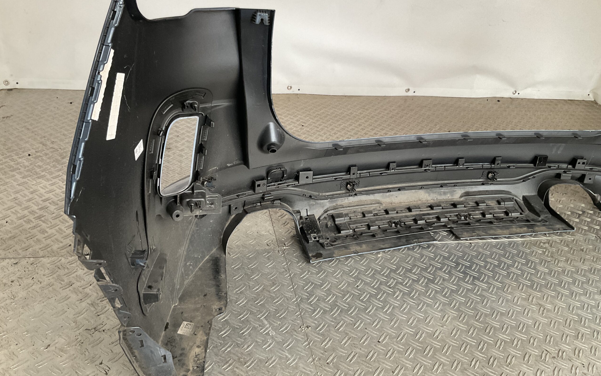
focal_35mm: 31
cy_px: 183
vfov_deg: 40.6
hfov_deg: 61.2
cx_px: 301
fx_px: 508
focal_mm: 3
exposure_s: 1/60
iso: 100
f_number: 1.8
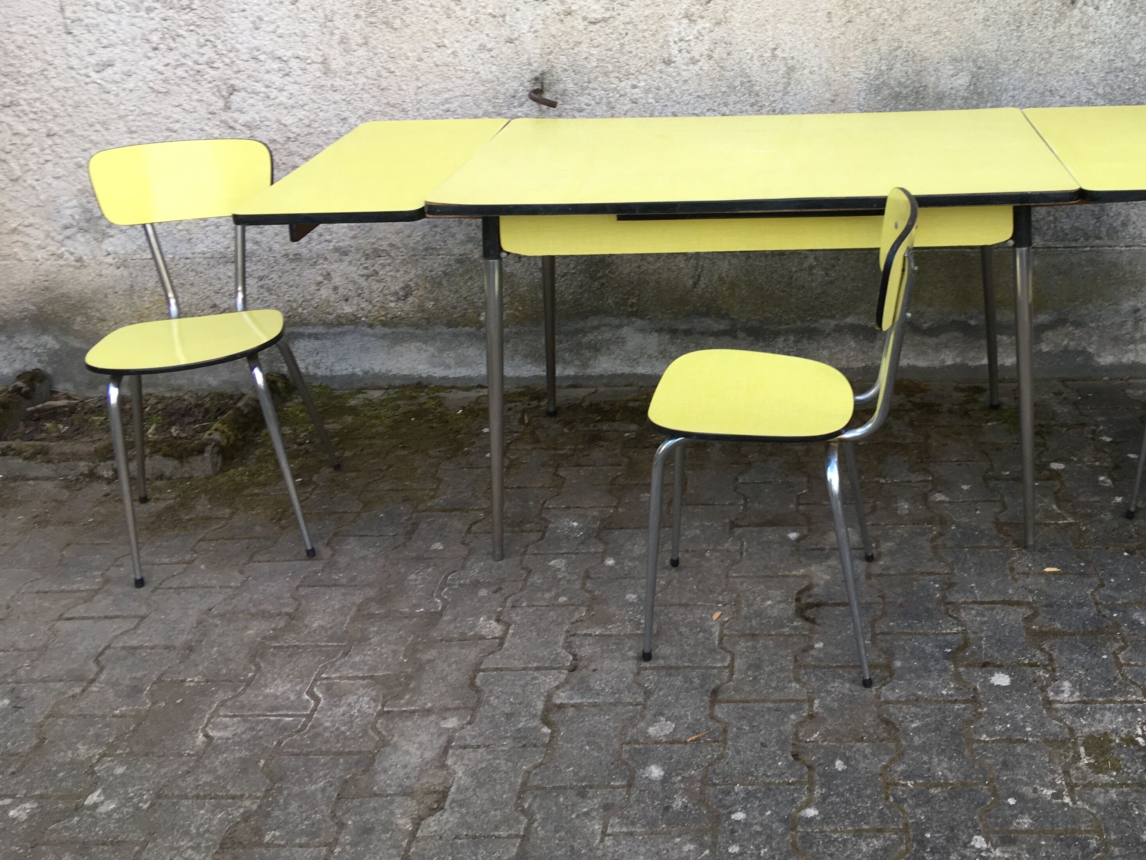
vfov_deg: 35.8
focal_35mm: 40
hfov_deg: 45.9
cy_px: 328
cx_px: 780
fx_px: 1324
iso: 32
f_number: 2.2
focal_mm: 4.15
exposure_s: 1/100
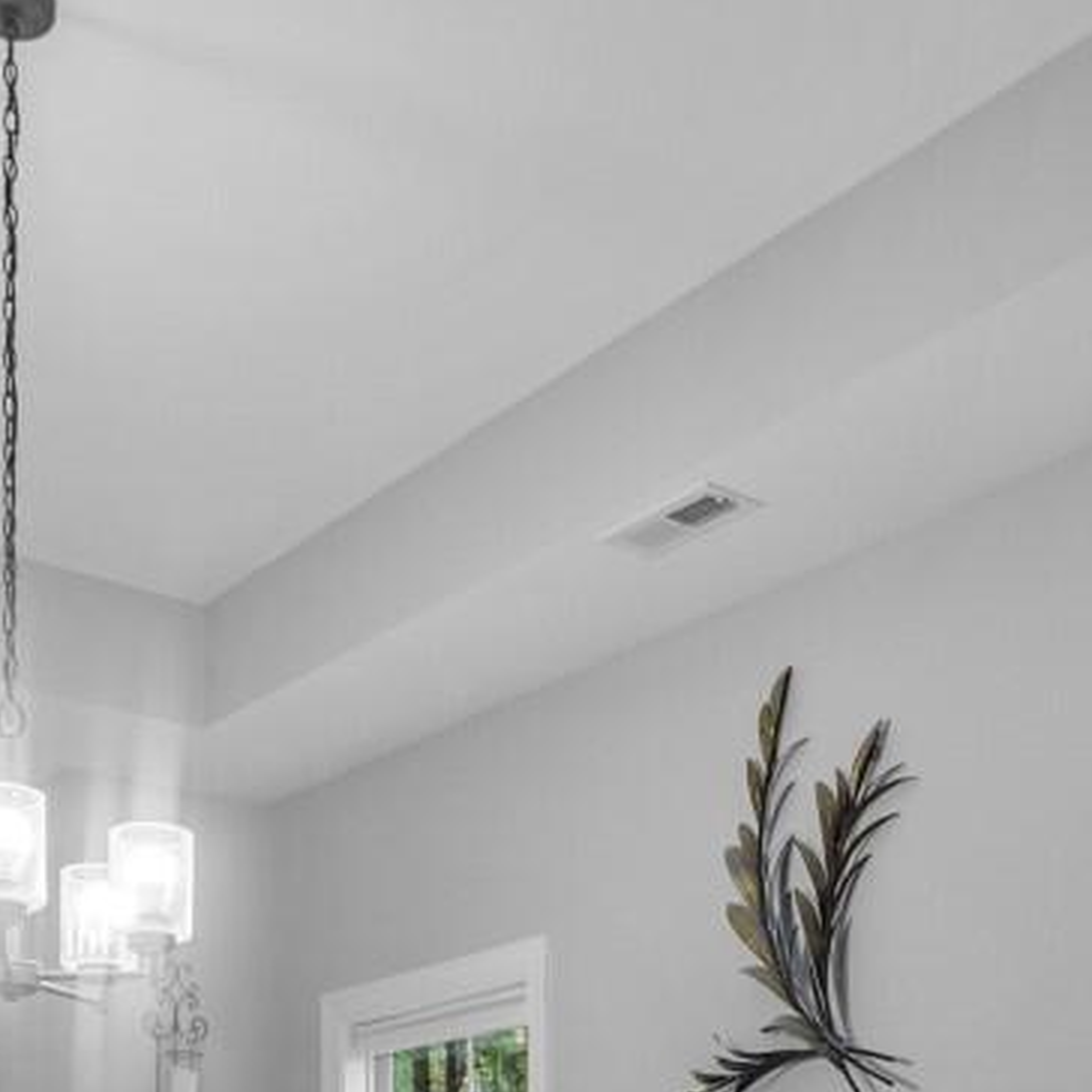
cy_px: 1326
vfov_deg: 29.5
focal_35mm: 49
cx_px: 468
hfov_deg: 34.6
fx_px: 1749
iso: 500
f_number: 4
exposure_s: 1/20
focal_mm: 7
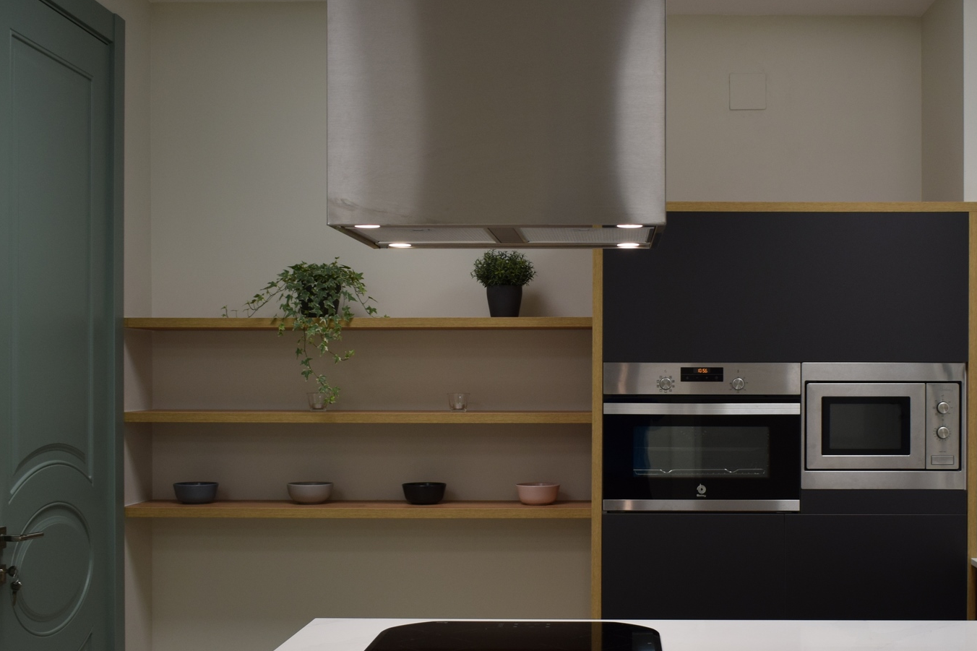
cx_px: 615
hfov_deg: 39.3
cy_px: 380
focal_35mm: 50
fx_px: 1357
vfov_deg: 26.9
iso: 400
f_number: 4.5
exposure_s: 1/80
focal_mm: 22
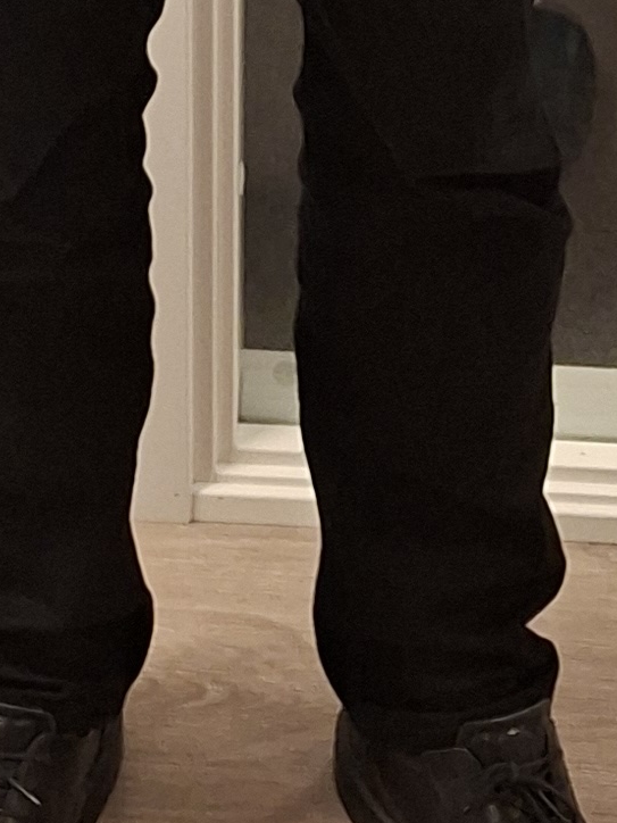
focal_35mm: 127
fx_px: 3018
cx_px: 197
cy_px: -916
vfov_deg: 13.1
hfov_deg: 11.7
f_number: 1.8
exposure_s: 1/100
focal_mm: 5.54
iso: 320
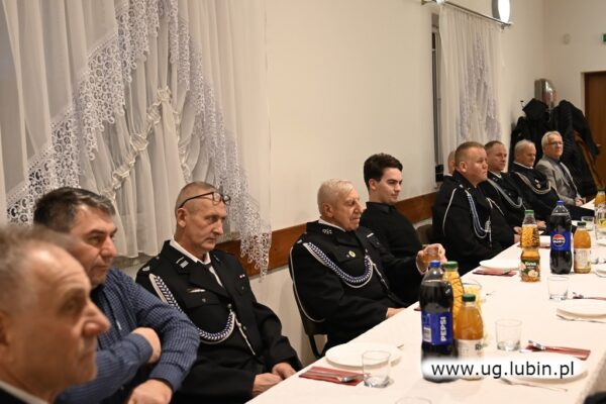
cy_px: 202
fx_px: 707
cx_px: 303
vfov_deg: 31.9
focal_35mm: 42
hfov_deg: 46.4
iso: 1250
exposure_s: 1/125
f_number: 2.8
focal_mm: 28
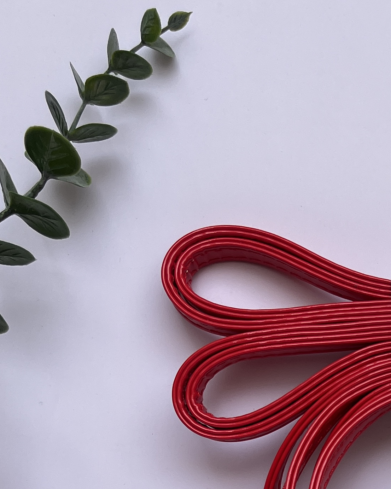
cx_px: 474
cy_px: 623
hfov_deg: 19.4
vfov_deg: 23.1
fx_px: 1071
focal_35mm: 74
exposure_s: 1/959
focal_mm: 5.1
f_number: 1.6
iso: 50
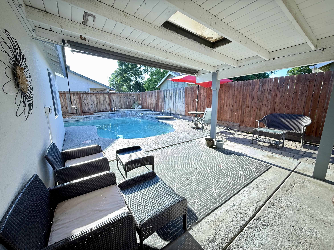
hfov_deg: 102.1
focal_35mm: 14
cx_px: 167
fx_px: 135
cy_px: 125
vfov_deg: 85.7
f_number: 2.2
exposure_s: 1/120
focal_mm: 2.22
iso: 200
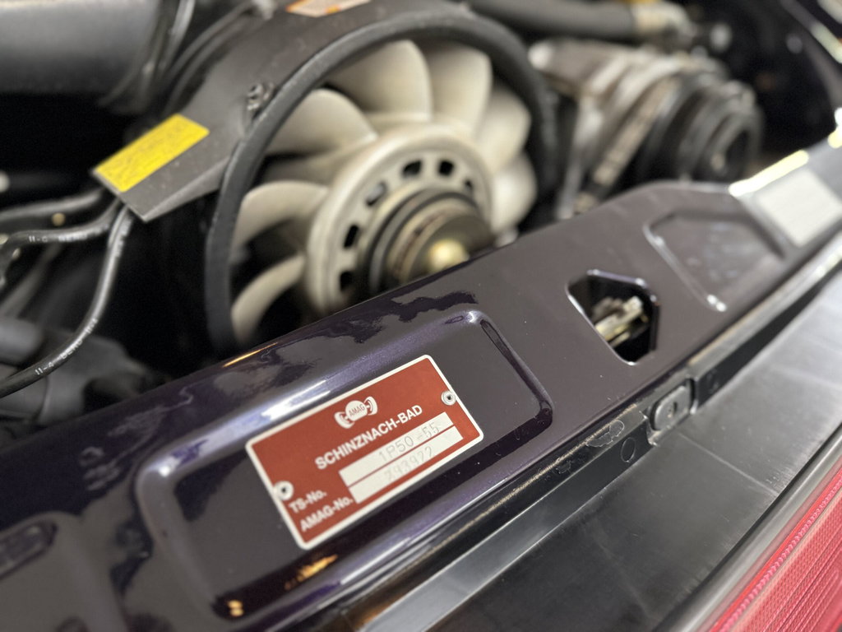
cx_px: 421
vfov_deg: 56.8
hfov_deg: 71.6
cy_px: 316
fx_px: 584
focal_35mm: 24
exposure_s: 1/33
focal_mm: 6.76
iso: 640
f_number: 1.78
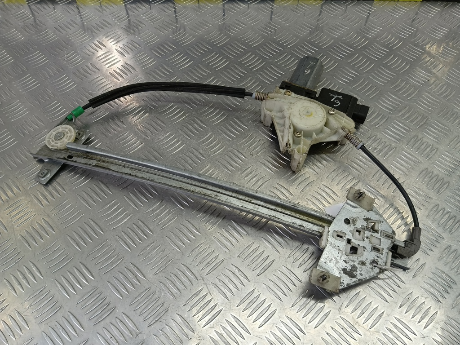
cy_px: 172
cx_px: 230
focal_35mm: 23
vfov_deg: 58.9
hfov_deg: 73.9
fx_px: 306
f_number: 1.6
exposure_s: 1/50
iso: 81
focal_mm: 4.11
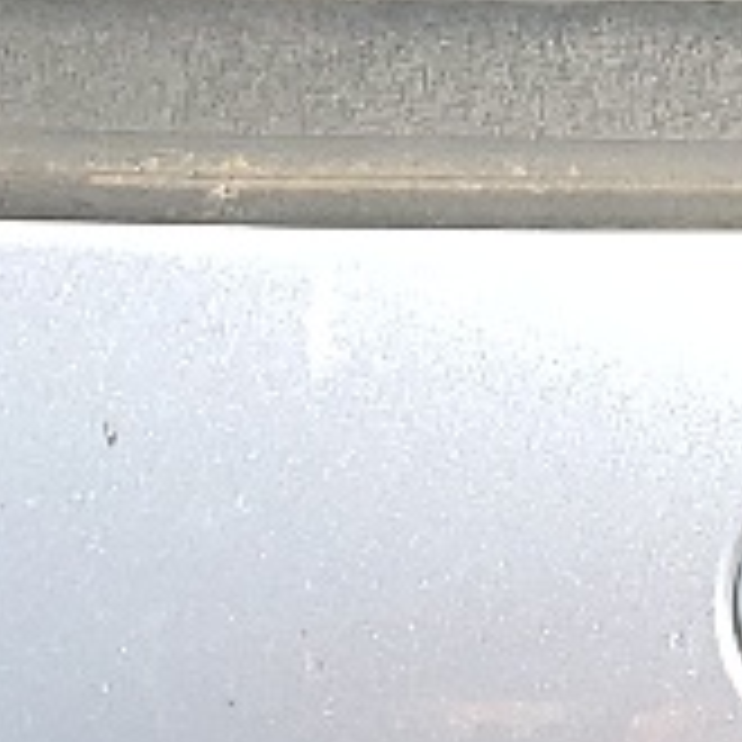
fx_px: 5408
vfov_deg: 7.2
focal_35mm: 223
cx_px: 944
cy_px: -1205
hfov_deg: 7.8
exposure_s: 1/1250
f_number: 1.5
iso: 50
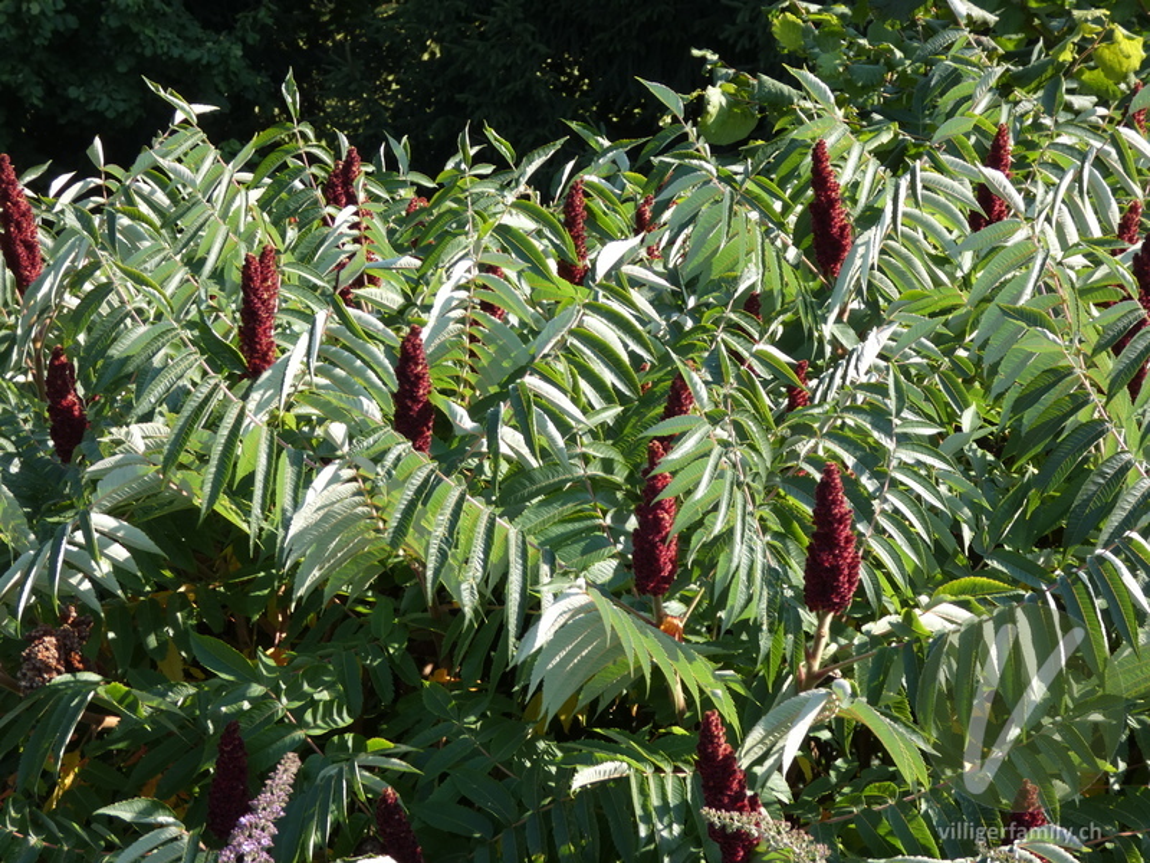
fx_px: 3090
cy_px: 432
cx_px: 575
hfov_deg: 21.1
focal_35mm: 93
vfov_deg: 15.9
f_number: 4.7
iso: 80
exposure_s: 1/125
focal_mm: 16.6
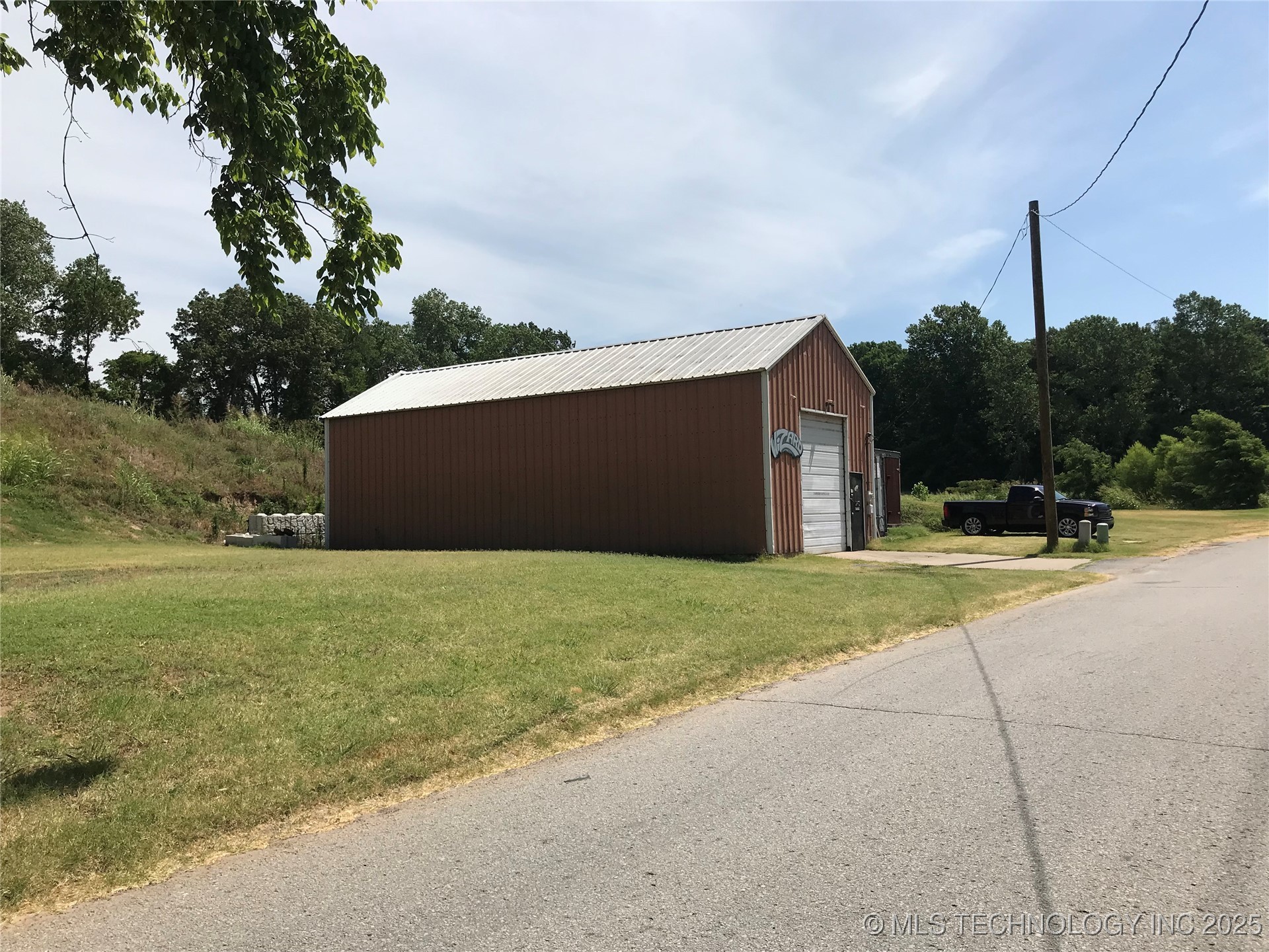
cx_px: 634
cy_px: 476
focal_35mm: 28
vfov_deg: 49.7
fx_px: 1026
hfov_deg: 63.4
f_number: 1.8
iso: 20
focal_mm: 3.99
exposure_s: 1/4167
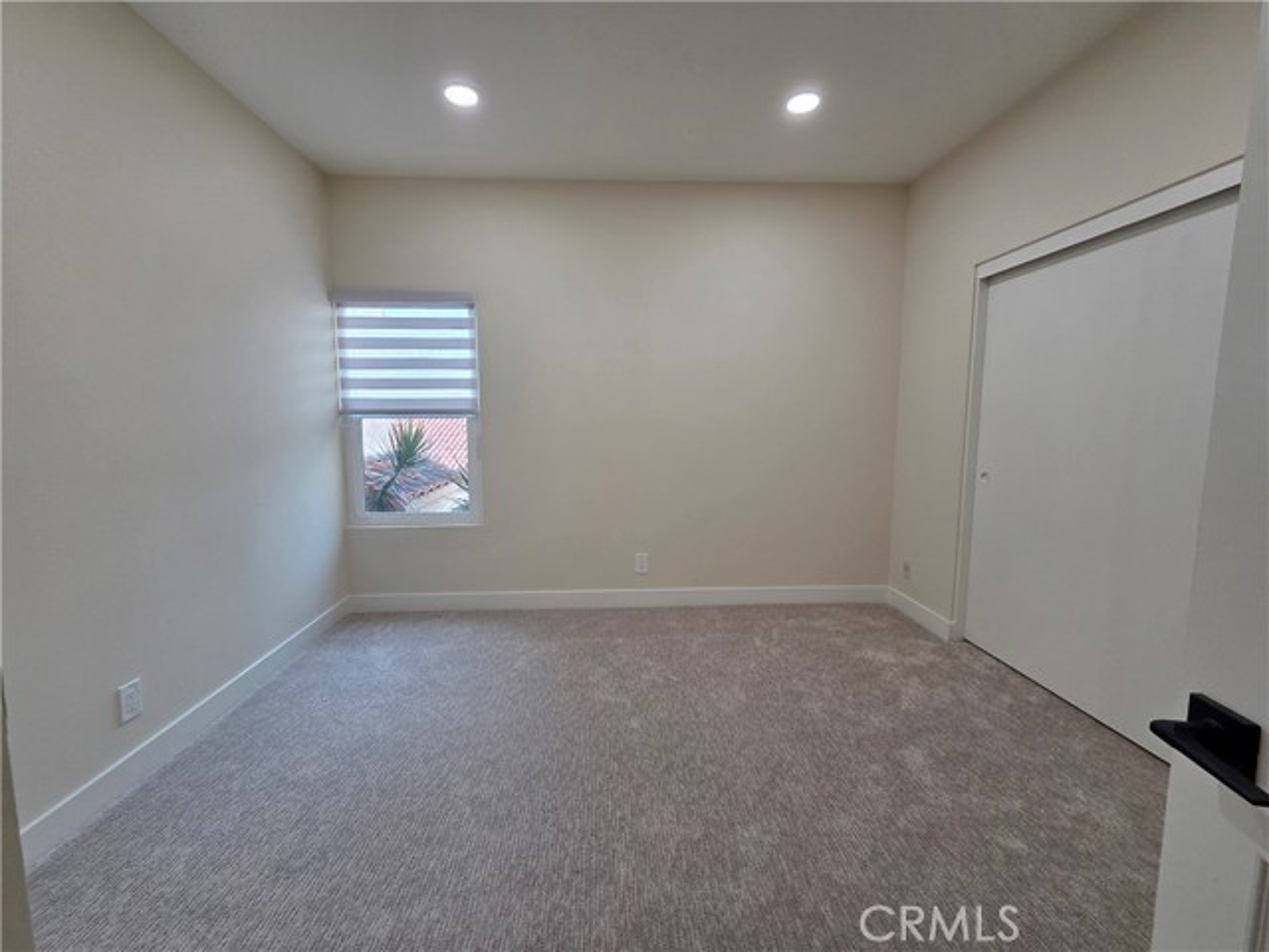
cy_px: 476
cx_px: 634
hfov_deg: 106.2
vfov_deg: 89.9
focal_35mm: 13
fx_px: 477
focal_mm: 2.2
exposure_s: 1/120
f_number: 2.2
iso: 160
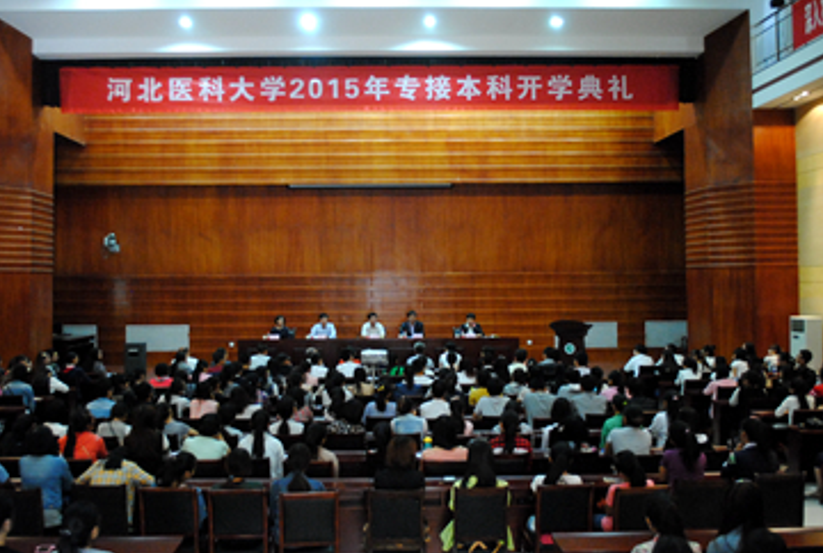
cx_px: 379
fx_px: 917
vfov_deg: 33.6
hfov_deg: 48.3
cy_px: 259
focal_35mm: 40
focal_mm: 24
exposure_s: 1/25
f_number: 4
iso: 1600
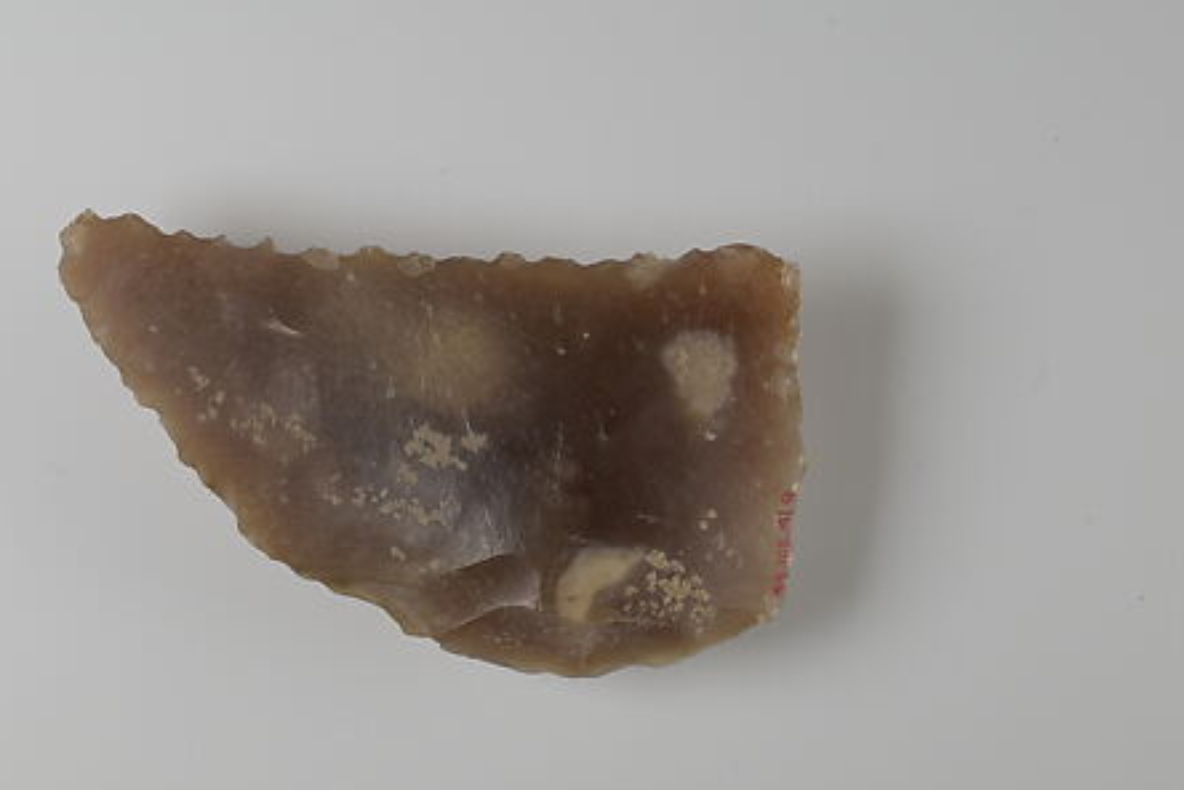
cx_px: 536
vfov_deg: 16.9
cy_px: 440
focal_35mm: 81
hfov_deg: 25.0
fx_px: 2664
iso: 125
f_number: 16
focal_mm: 40
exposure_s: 1/80
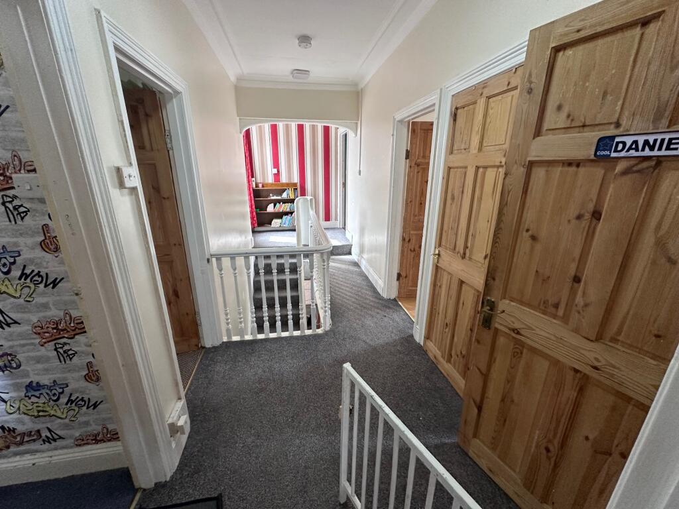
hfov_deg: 102.1
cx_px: 340
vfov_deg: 85.7
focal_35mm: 14
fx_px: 275
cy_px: 254
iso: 250
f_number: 2.2
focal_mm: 2.22
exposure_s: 1/99
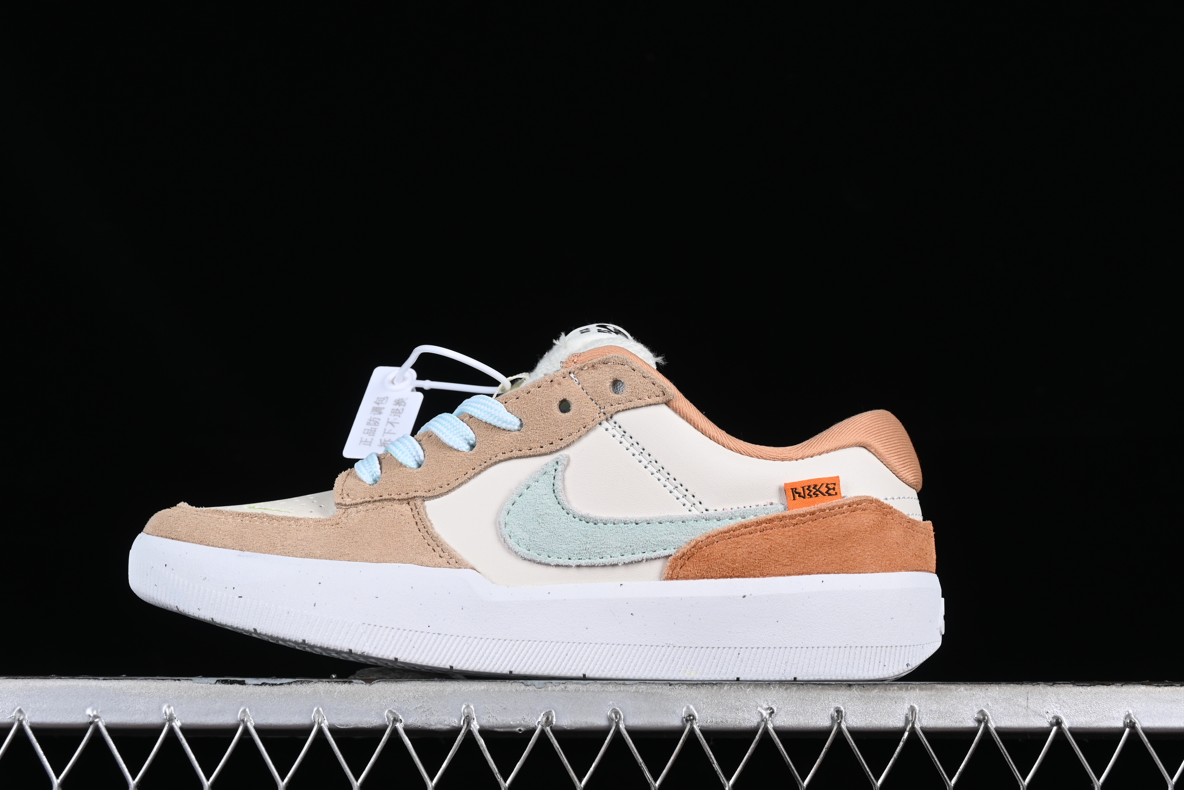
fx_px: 2697
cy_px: 419
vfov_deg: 16.7
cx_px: 553
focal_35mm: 82
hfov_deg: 24.8
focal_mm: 50
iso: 160
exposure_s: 1/80
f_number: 8
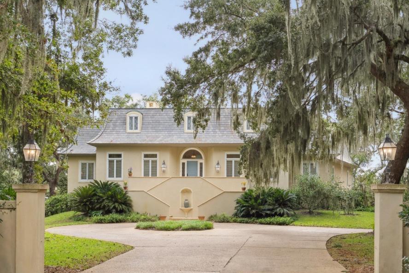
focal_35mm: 50
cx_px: 203
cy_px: 153
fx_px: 568
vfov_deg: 27.0
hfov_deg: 39.6
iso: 100
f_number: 9
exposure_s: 1/60
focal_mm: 37
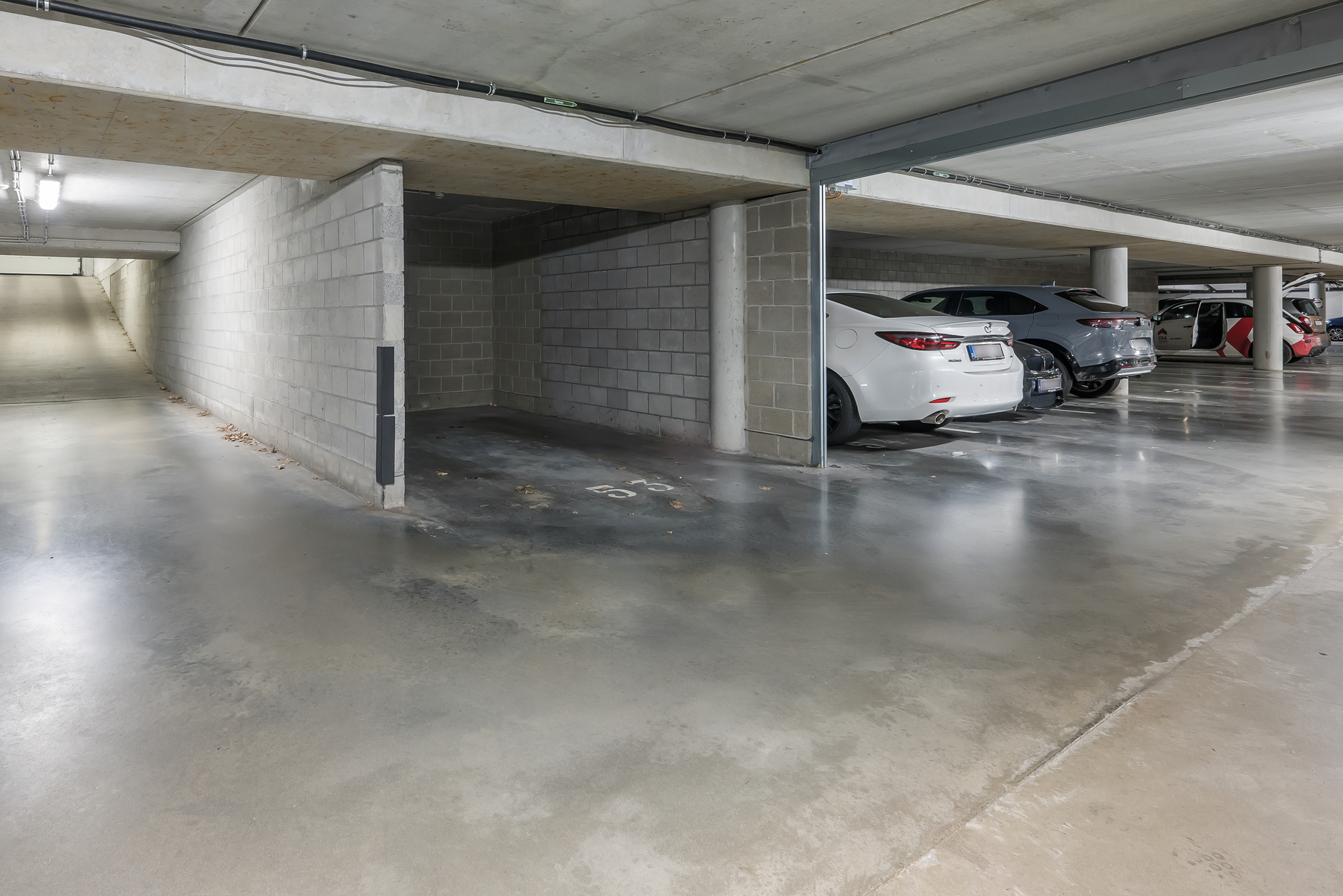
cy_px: 325
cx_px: 495
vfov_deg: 63.5
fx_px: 709
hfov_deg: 85.0
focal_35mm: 19
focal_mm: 14
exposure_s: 1/4
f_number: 8
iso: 250
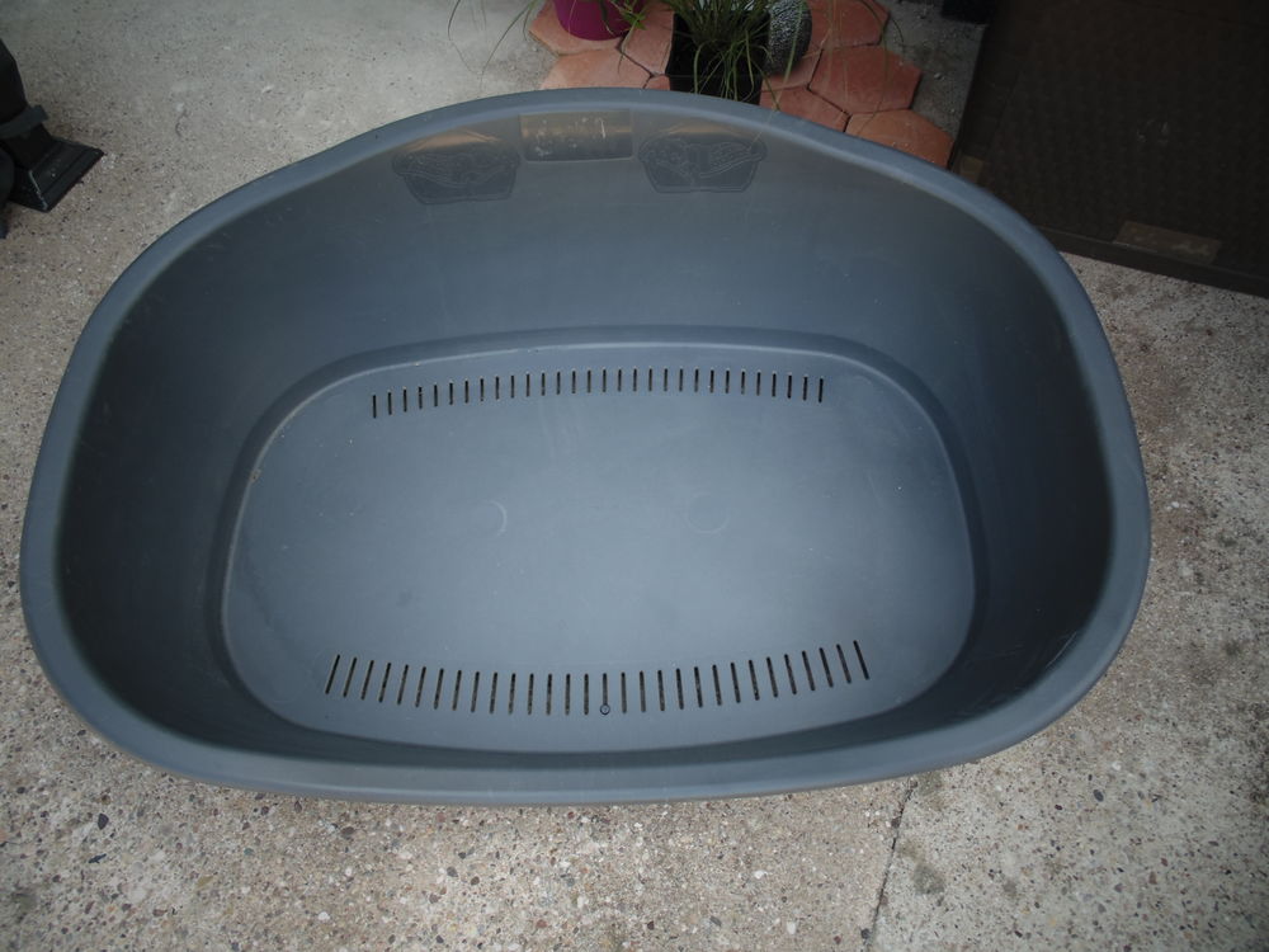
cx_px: 634
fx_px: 807
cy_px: 476
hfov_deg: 76.4
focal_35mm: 22
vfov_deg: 61.1
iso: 100
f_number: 3.1
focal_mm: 4
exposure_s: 1/30
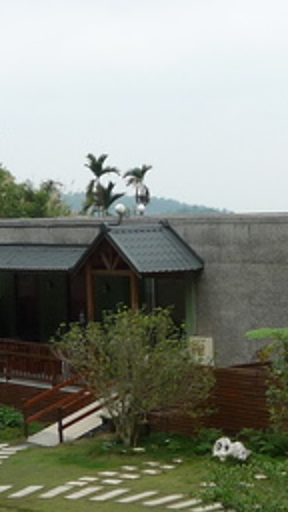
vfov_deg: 20.9
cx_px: 278
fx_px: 1385
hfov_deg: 11.8
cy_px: 302
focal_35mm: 102
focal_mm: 4.4
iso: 100
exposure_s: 1/640
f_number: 3.5
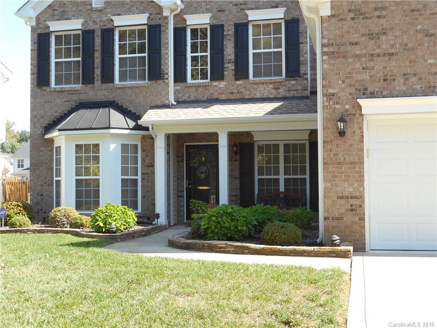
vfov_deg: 28.6
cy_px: 164
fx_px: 644
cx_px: 218
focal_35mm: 51
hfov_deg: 37.5
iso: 80
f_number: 4.9
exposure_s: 1/80
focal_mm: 9.1
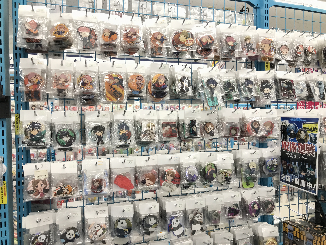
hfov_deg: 63.4
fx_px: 264
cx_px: 163
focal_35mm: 28
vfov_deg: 49.7
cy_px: 122
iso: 40
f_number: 1.8
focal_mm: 3.99
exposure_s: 1/120
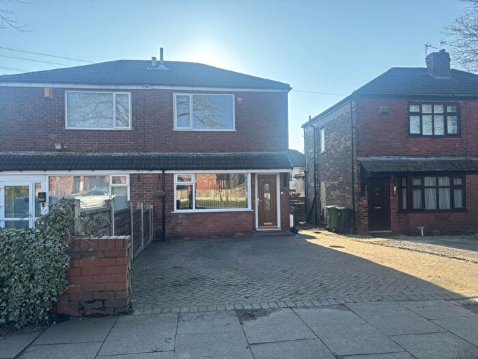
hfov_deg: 67.3
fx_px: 359
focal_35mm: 26
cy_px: 180
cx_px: 239
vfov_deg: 53.1
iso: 50
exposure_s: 1/844
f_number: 1.6
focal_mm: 5.96
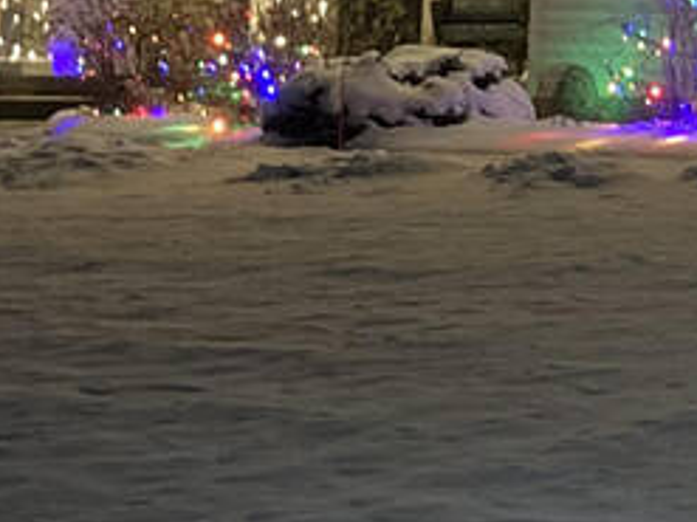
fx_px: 2737
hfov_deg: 13.7
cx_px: 1027
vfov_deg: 10.6
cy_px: -206
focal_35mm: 136
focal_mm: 3.99
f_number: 1.8
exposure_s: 1/15
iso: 800
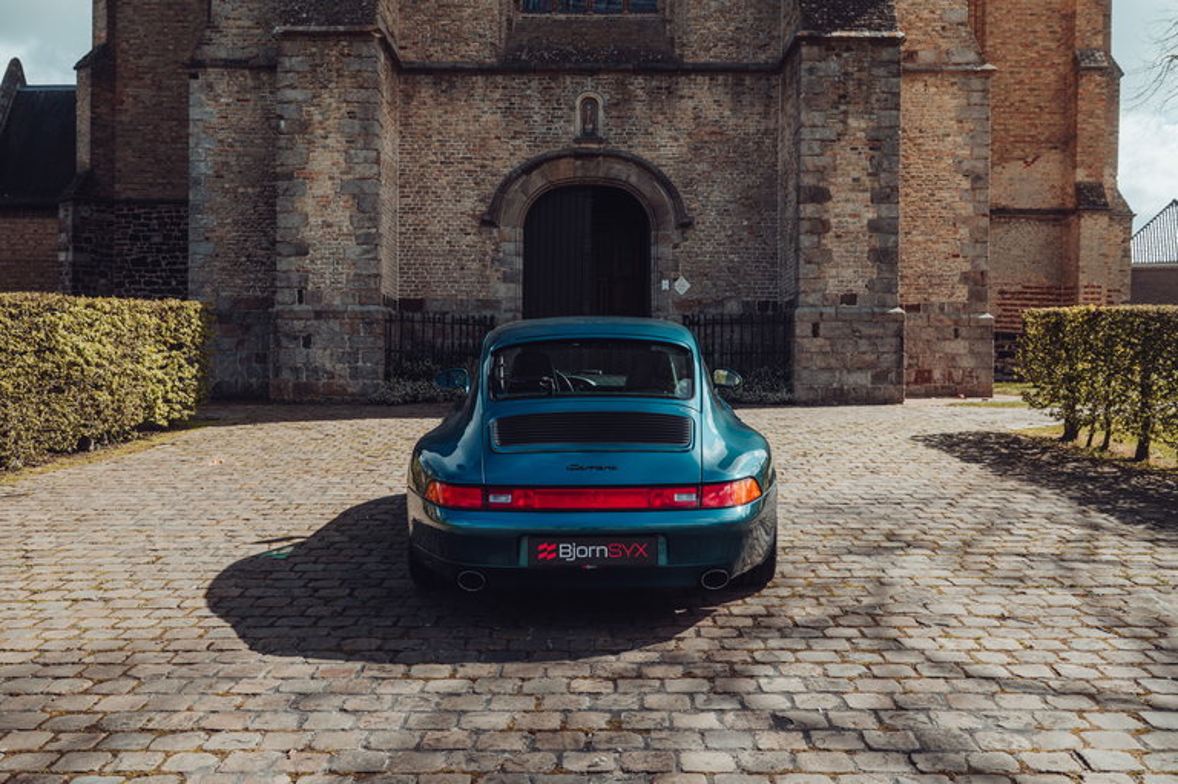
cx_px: 589
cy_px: 392
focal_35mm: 36
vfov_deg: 36.8
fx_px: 1177
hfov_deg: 53.2
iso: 200
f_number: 7.1
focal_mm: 36
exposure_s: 1/160
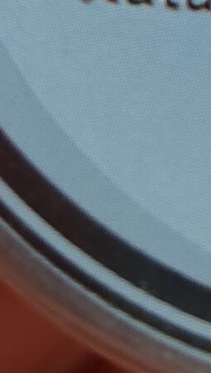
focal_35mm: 144
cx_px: 287
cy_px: -366
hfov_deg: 8.3
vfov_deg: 13.0
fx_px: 1429
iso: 160
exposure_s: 1/120
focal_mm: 5.4
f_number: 1.8
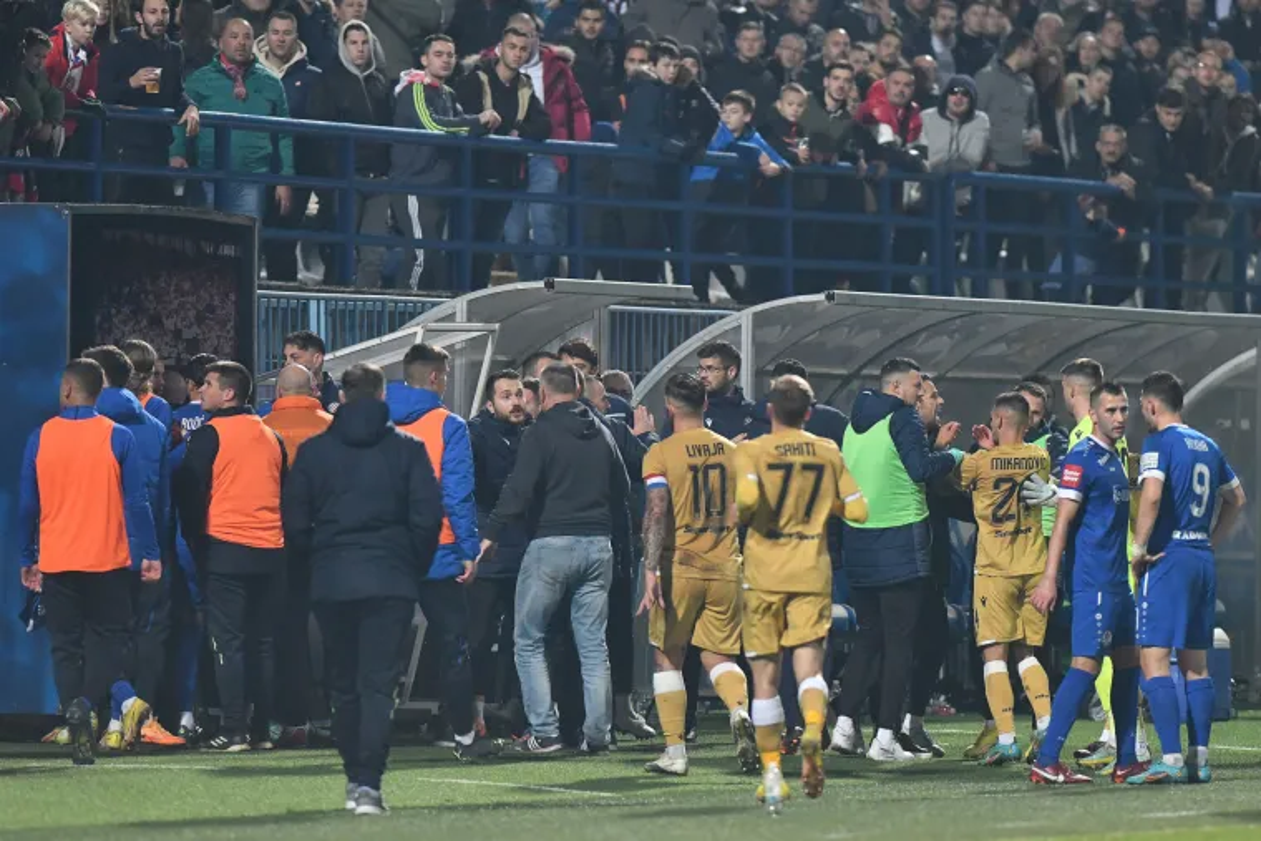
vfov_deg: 4.6
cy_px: 420
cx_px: 630
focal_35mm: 300
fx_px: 10510
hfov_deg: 6.9
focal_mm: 300
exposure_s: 1/1250
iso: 4000
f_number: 4
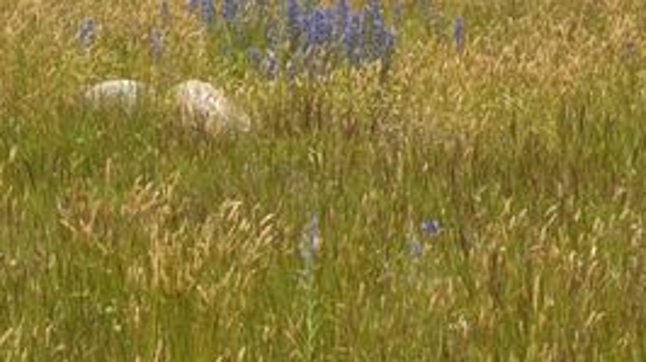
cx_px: 267
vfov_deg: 10.8
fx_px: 1865
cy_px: -100
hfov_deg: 19.6
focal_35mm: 109
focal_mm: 24
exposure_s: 1/200
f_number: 11
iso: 100
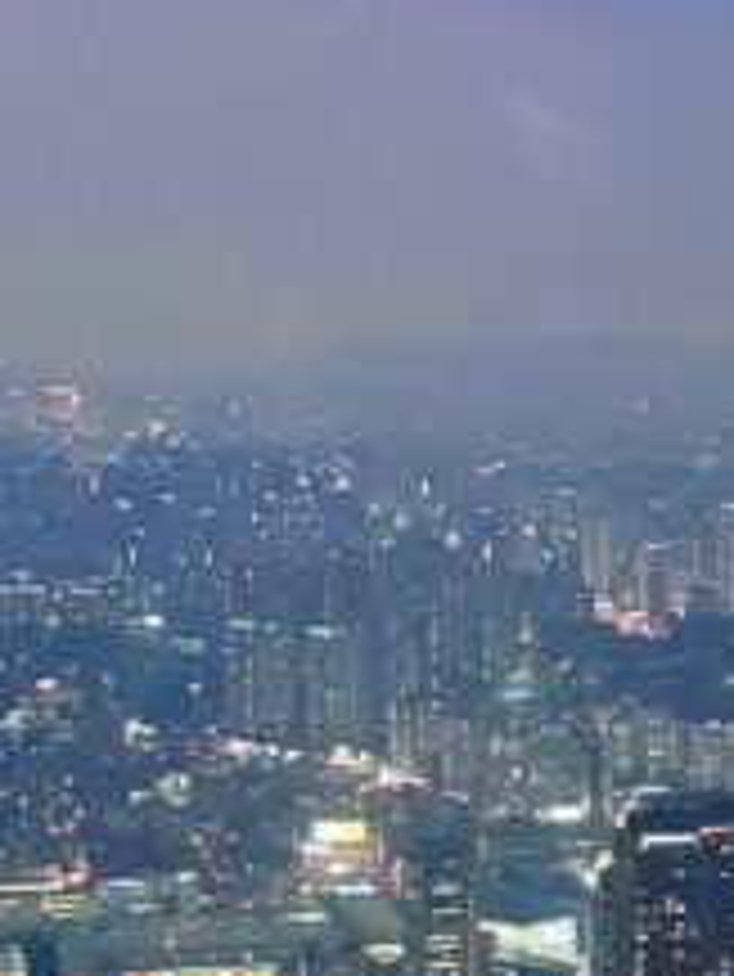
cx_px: 1117
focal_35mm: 113
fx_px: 3192
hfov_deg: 12.4
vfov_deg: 17.3
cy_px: 684
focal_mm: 6.86
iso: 1000
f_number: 1.78
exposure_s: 1/30
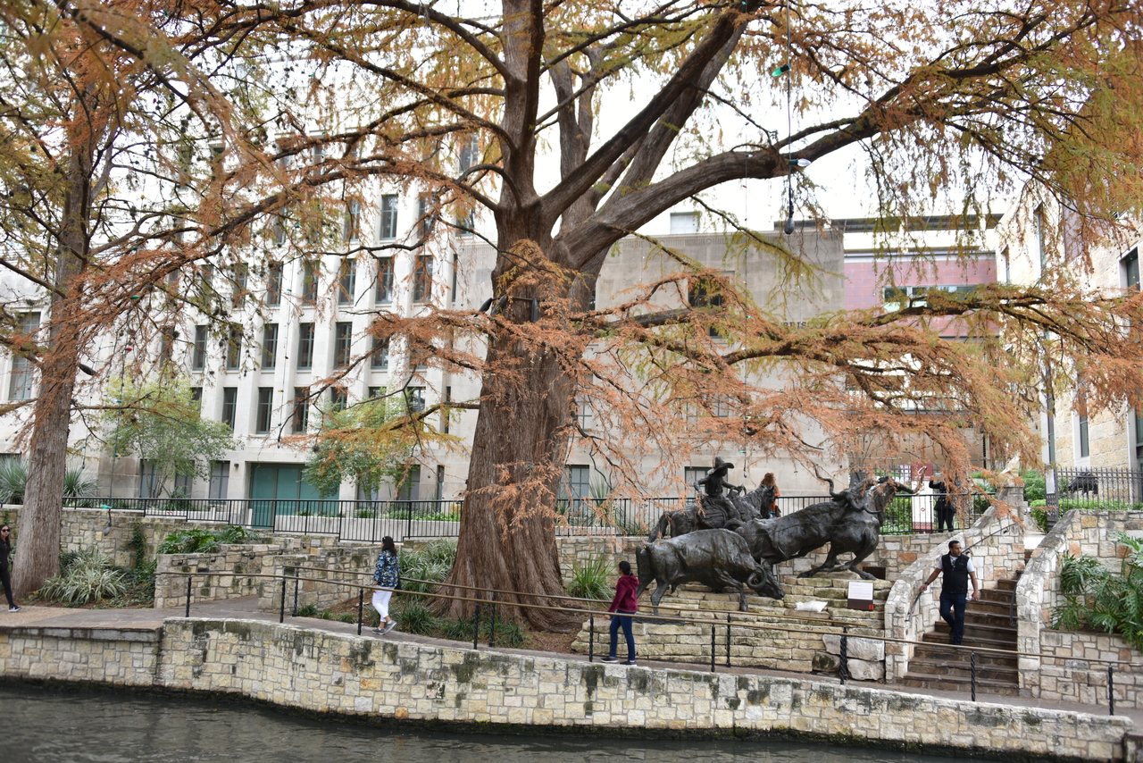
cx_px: 572
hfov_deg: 65.5
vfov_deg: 46.4
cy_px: 382
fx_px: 889
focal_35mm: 28
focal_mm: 28
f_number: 4.5
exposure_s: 1/80
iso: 100
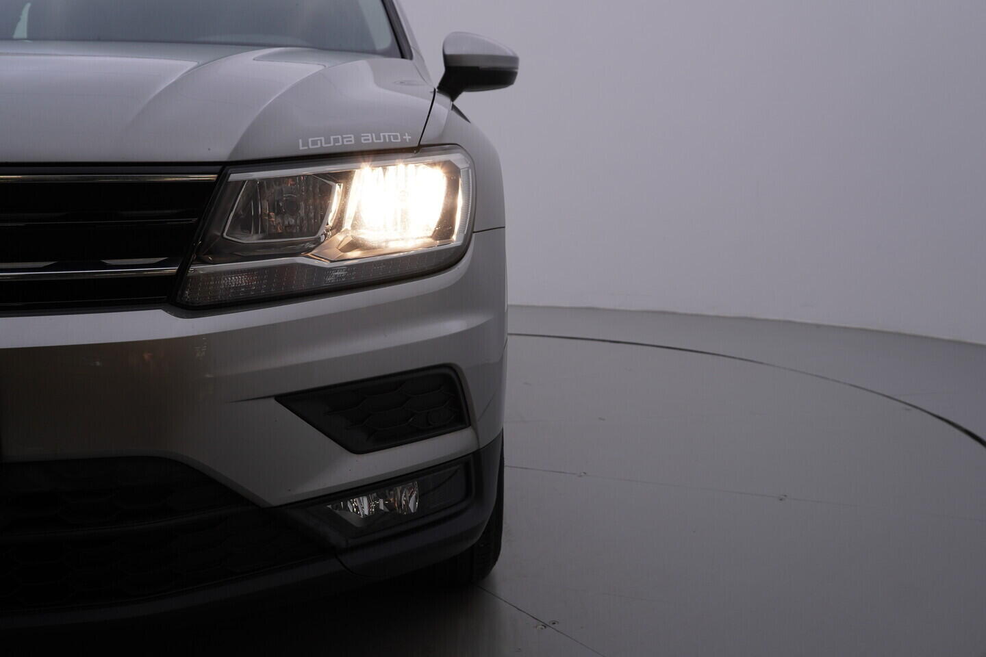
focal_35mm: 36
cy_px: 328
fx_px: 986
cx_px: 493
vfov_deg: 36.9
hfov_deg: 53.1
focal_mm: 24
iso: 125
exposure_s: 1/125
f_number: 5.6
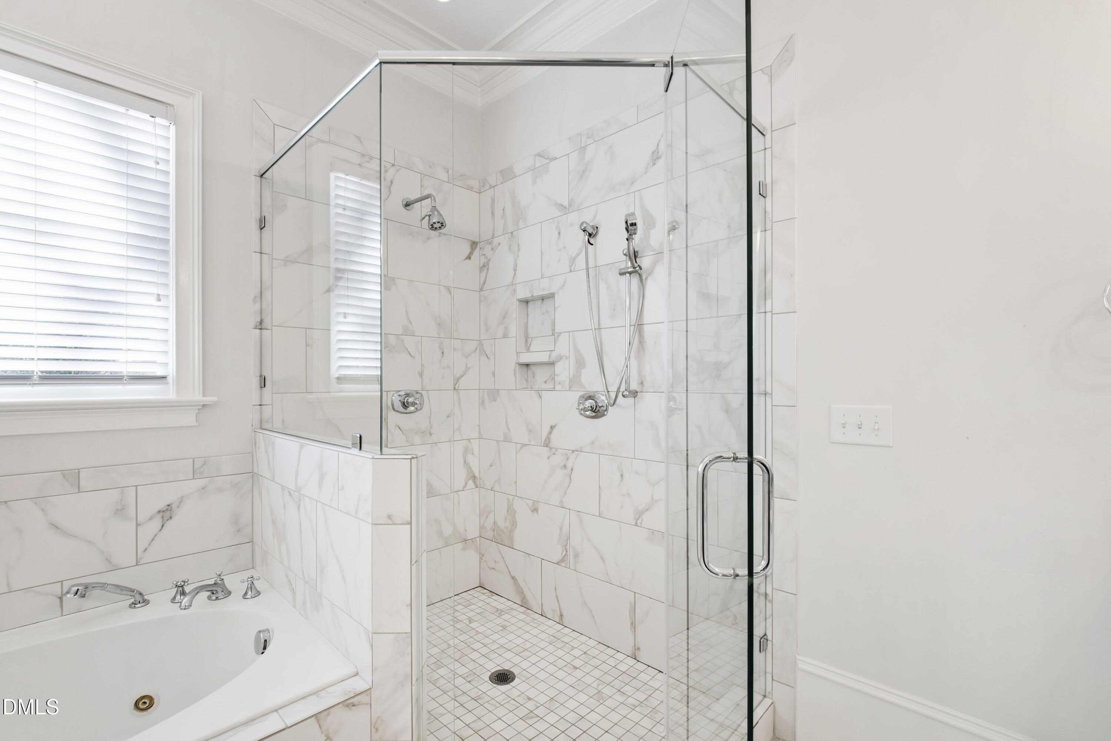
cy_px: 370
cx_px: 556
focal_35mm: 15
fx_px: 463
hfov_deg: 100.4
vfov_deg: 77.3
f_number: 8
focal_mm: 10
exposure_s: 1/8
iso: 100
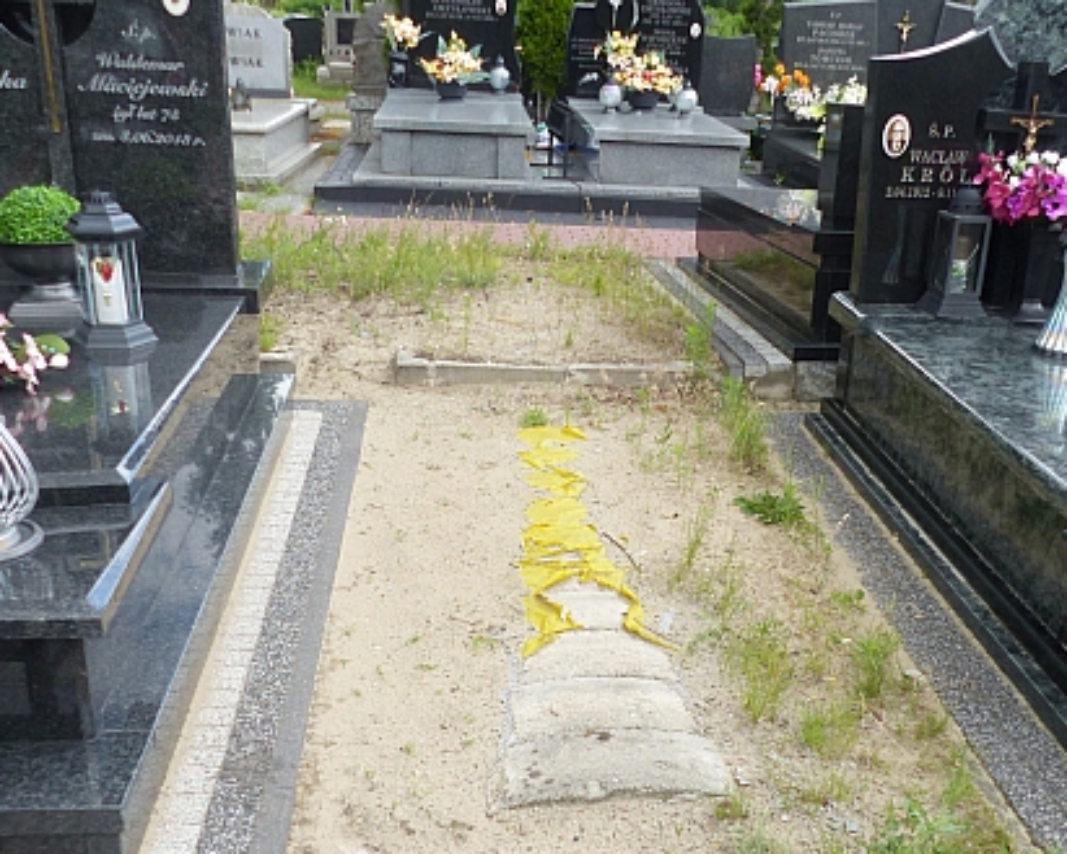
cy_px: 561
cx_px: 623
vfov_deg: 38.8
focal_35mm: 38
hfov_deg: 47.7
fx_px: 1200
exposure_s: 1/200
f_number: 4
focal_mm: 4.5
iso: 100
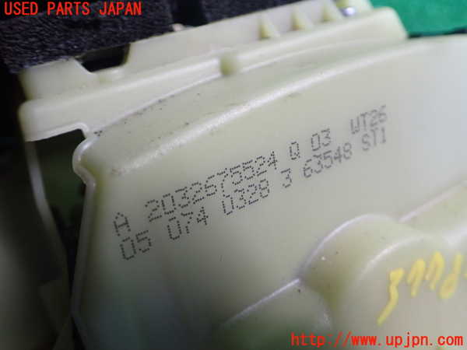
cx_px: 234
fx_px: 405
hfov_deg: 60.0
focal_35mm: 30
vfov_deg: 46.8
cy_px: 175
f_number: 2.3
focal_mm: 5.4
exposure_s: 1/30
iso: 320
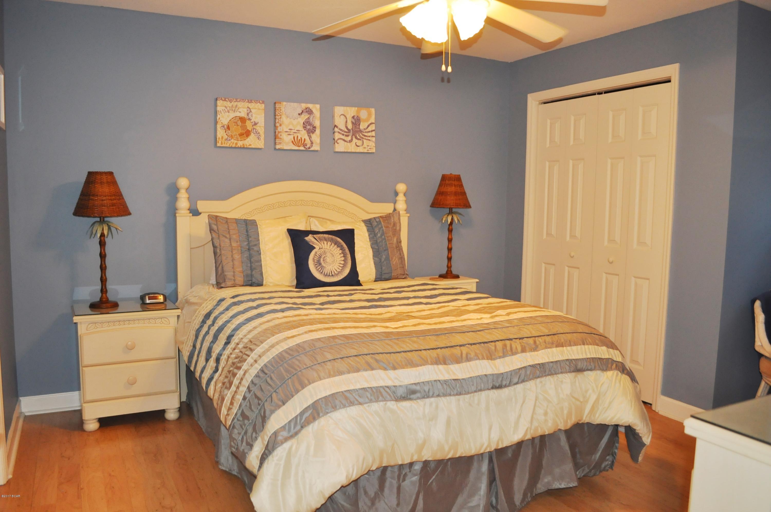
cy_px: 256
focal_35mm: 27
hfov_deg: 67.4
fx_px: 577
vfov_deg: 47.8
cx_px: 386
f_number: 3.5
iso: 800
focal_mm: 18
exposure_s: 1/100
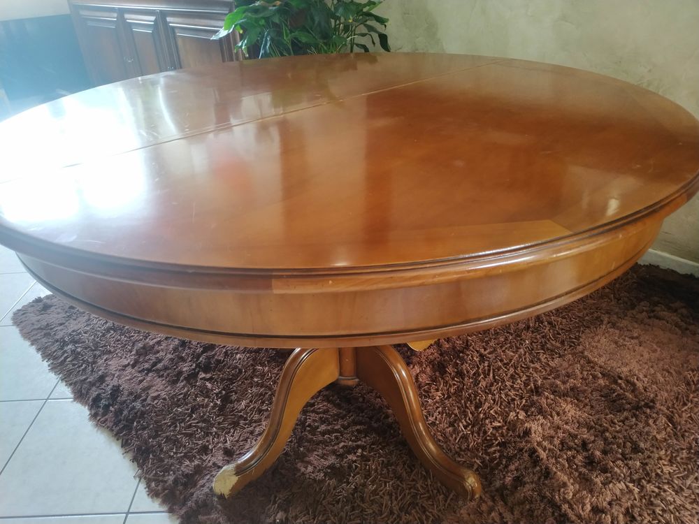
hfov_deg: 71.6
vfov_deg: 56.8
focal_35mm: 24
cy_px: 262
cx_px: 350
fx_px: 485
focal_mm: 3.94
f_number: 1.9
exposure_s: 1/20
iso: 320
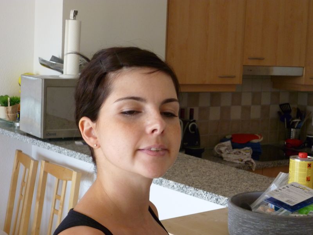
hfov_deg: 27.0
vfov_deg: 20.4
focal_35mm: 72
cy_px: 118
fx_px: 651
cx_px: 156
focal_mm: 12.8
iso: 400
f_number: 4.5
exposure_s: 1/100
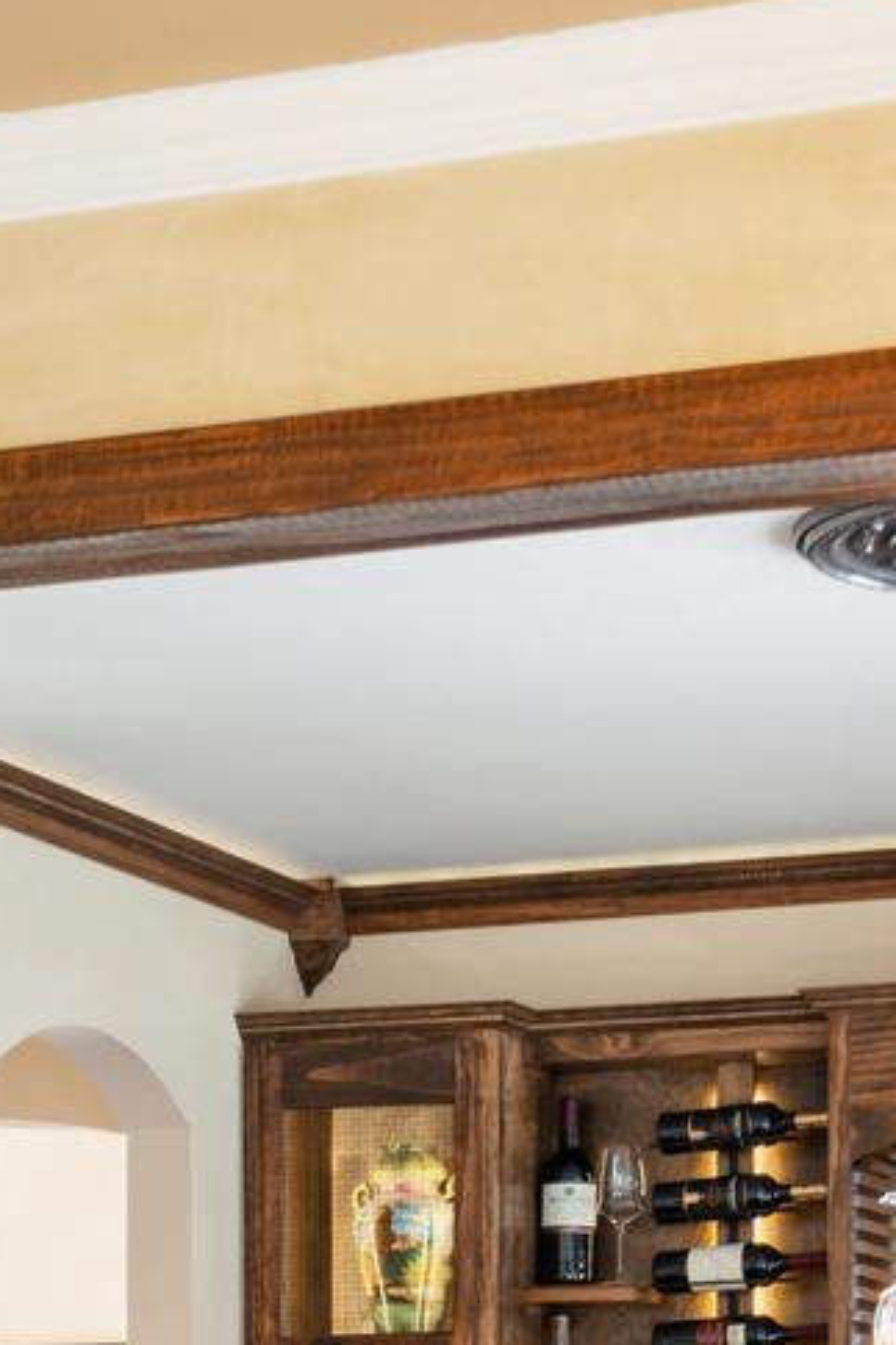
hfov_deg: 11.9
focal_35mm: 114
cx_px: 119
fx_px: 4259
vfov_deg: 16.9
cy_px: 1747
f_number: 10
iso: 320
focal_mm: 24
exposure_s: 1/20
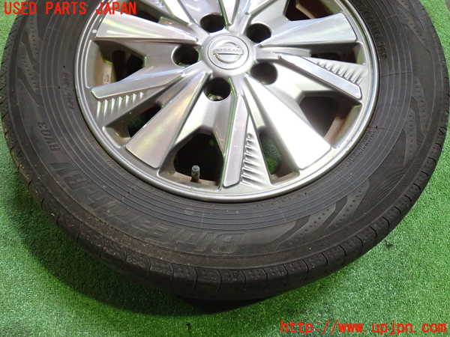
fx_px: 390
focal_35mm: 30
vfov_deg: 46.8
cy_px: 168
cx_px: 225
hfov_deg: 60.0
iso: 400
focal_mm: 5.4
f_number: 2.3
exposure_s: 1/30
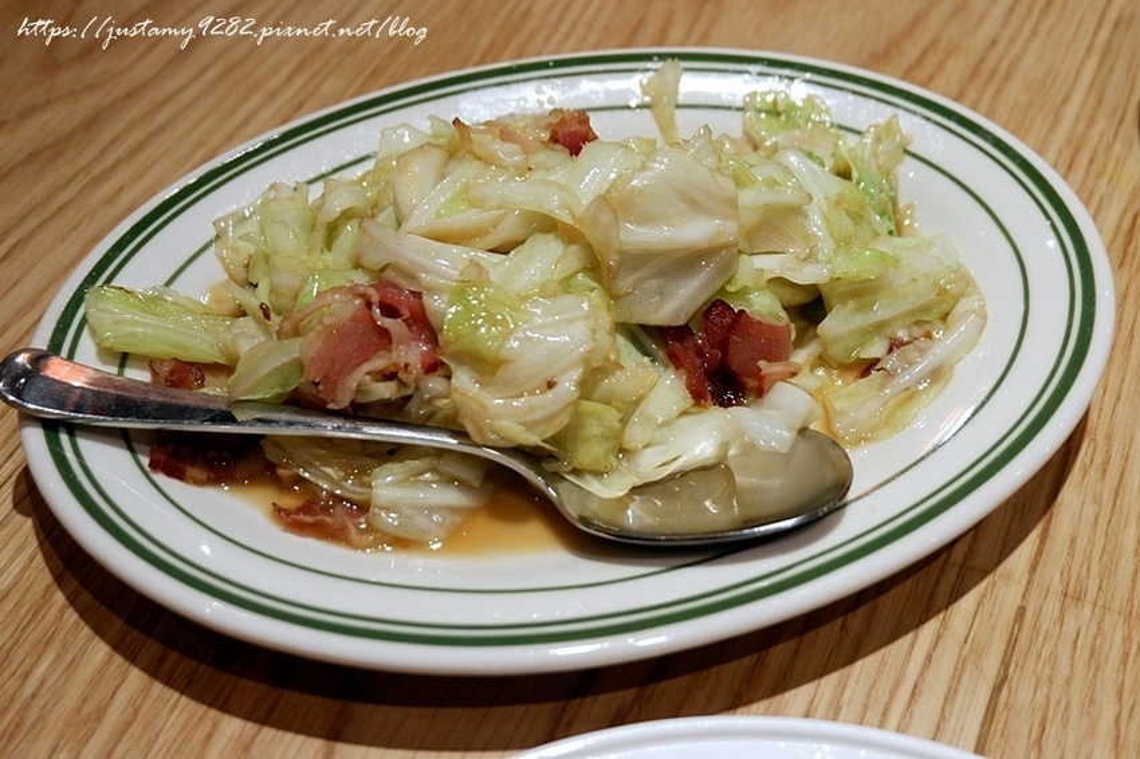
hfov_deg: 41.9
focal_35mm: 47
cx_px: 570
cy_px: 380
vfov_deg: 28.6
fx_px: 1488
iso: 640
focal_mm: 31
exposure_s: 1/70
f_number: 4.7
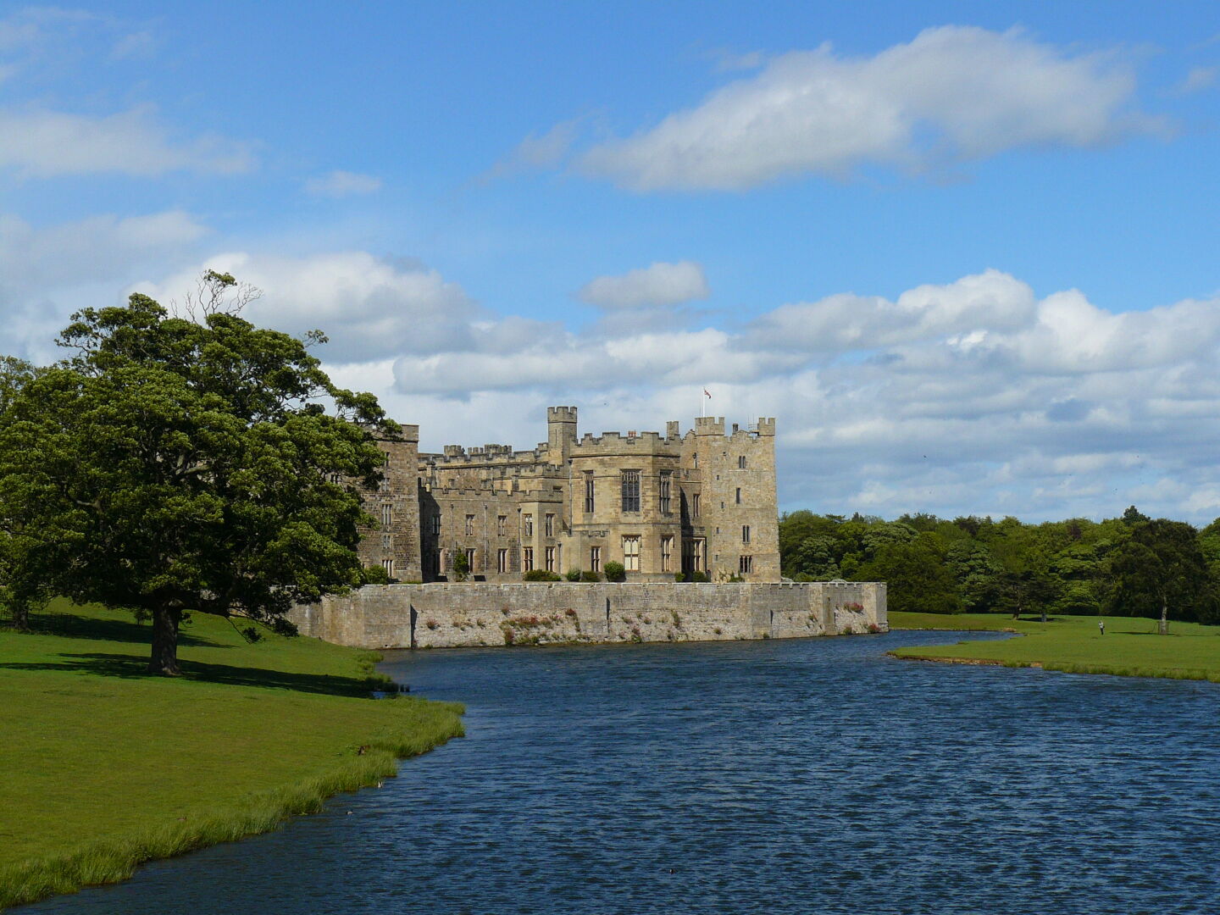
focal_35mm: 67
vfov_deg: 21.9
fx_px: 2361
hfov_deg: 29.0
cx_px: 610
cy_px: 458
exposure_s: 1/400
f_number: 7.1
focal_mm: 11.2
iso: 100
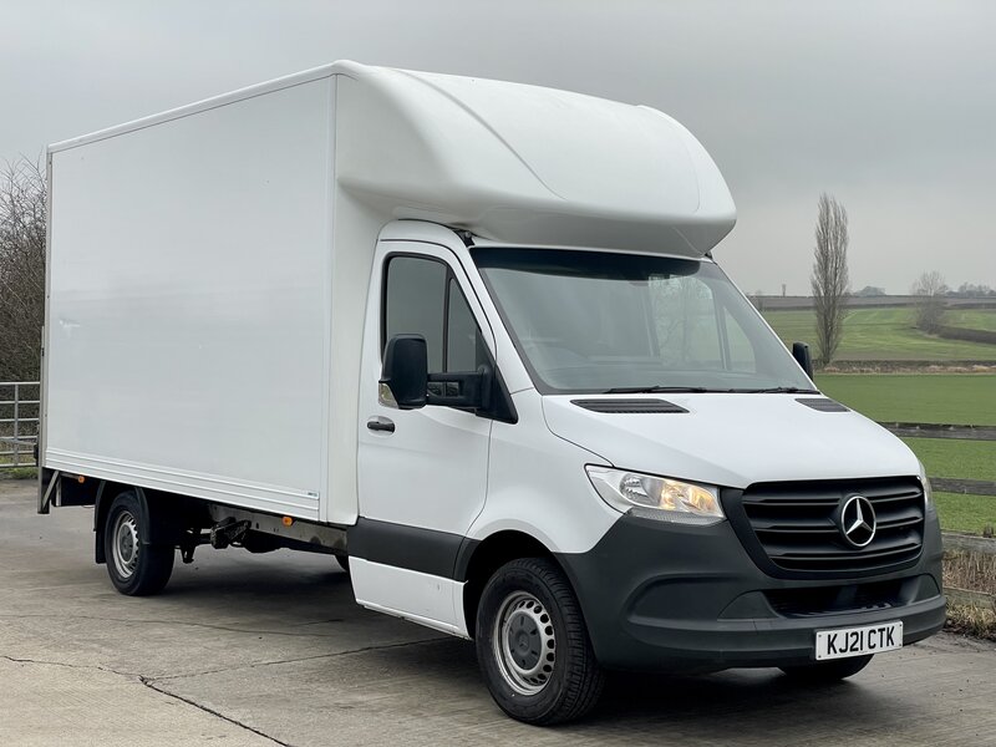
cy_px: 374
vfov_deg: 28.0
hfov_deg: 36.8
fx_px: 1496
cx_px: 498
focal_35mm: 52
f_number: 2
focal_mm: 6
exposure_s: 1/99
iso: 25
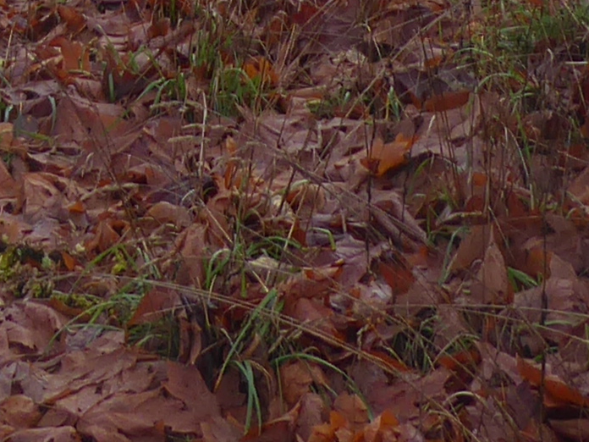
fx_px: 2348
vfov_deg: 9.1
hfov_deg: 14.2
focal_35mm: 138
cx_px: 62
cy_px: -787
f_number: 3.3
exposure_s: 1/160
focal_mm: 4.3
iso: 80
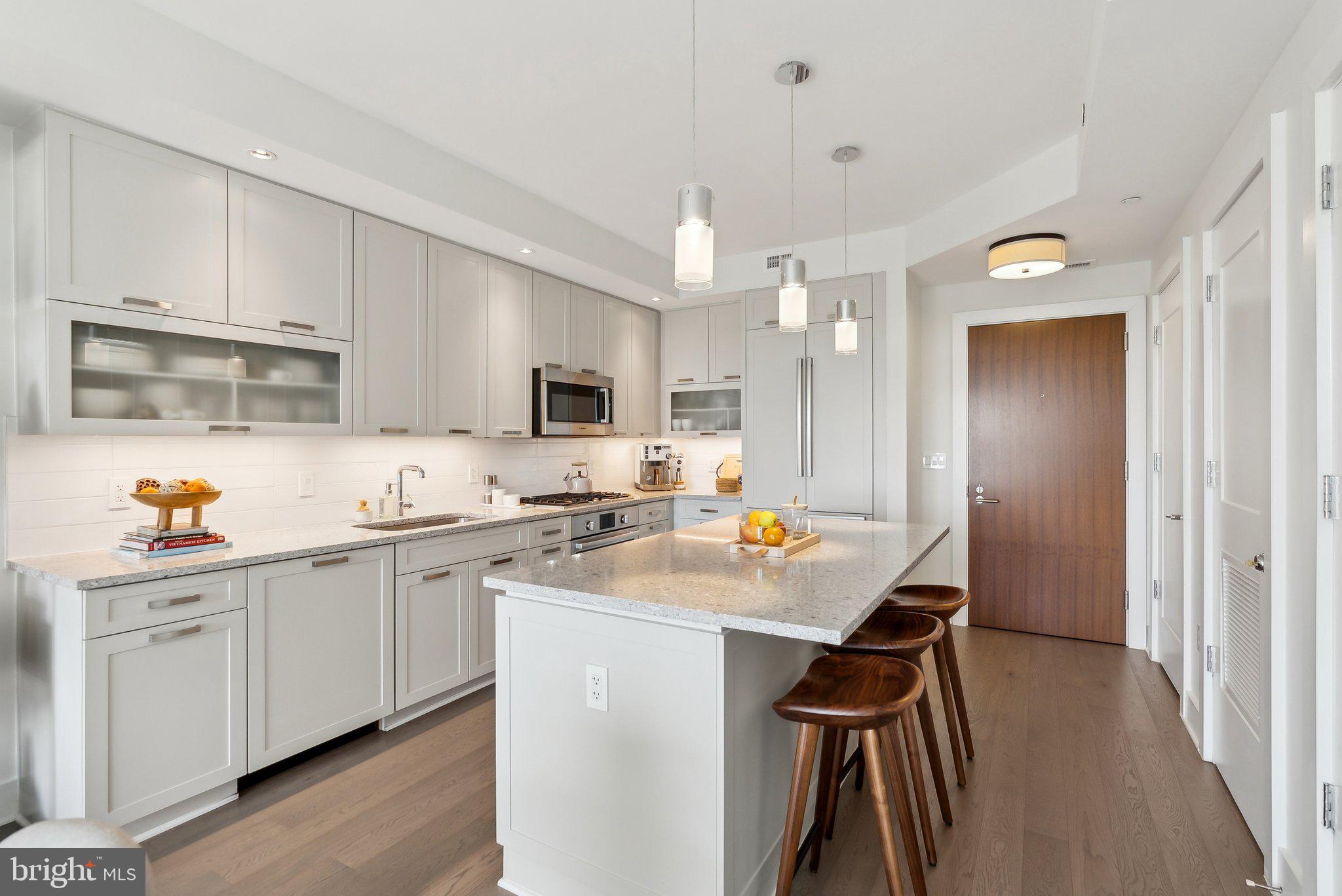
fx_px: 597
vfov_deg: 73.8
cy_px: 448
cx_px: 671
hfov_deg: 96.7
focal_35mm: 16
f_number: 4.5
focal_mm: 16
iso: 250
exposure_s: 1/80
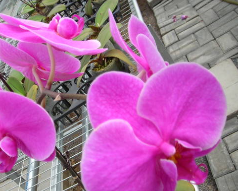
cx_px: 76
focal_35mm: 54
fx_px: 380
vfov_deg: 28.1
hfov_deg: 34.4
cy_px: 101
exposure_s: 1/62.4
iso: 50
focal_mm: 6.3
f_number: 3.2
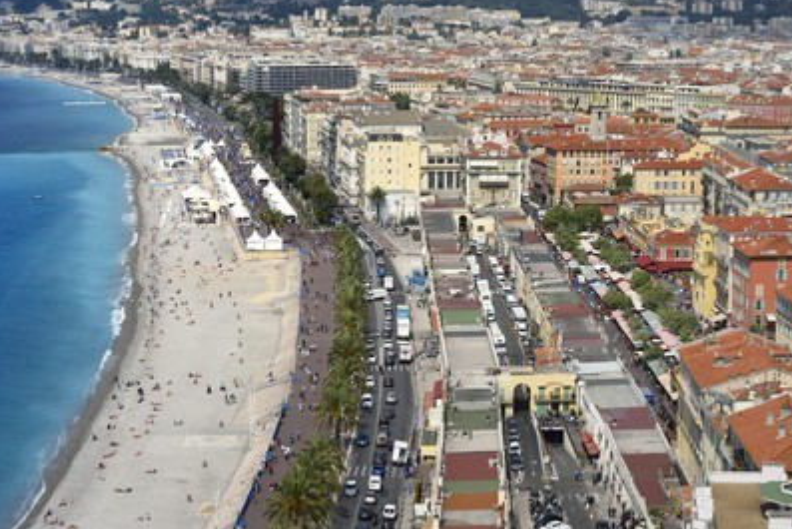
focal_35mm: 74
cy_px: 252
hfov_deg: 27.3
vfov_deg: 18.4
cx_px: 413
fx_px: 1629
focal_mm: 70
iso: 200
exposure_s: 1/250
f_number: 16
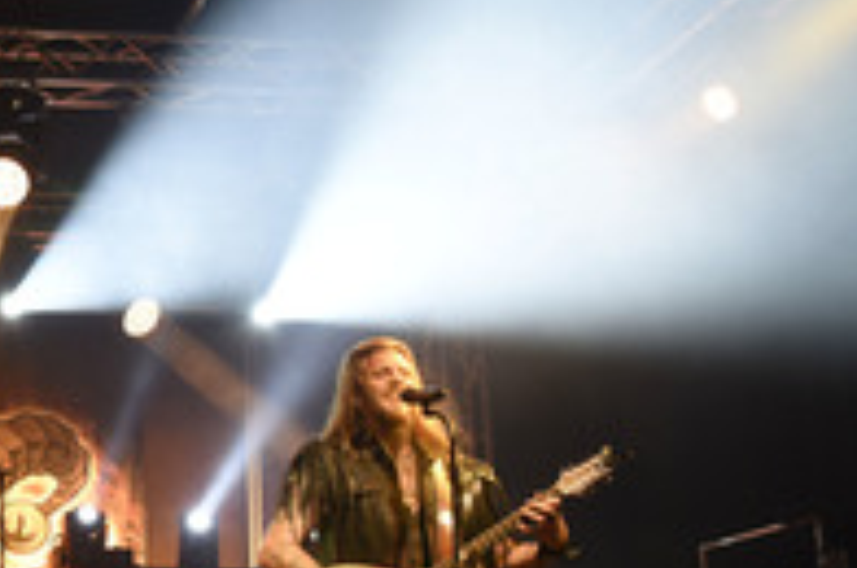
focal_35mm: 69
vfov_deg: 19.5
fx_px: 1640
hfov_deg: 26.6
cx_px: -125
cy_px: 446
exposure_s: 1/60
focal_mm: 30
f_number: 5.6
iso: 1600
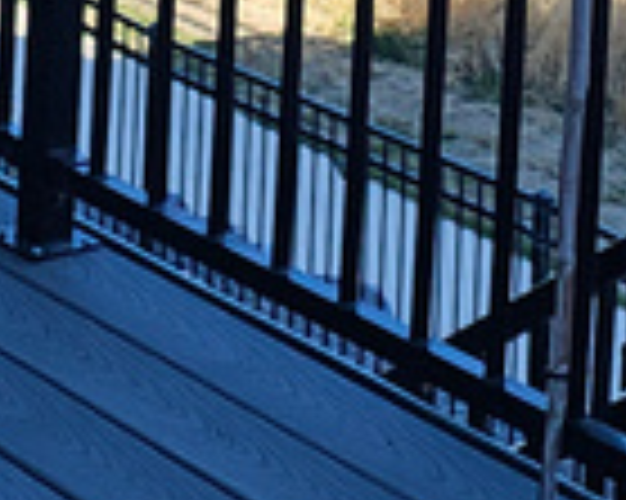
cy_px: -586
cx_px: 203
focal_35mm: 165
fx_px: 3055
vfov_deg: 8.7
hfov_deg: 11.7
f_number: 1.7
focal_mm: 6.3
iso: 10
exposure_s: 1/329
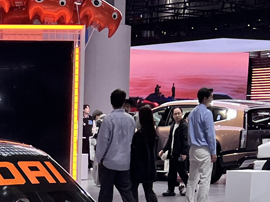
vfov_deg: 11.1
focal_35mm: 123
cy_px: 381
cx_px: -35
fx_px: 959
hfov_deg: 15.5
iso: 50
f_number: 1.5
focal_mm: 5.7
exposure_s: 1/383
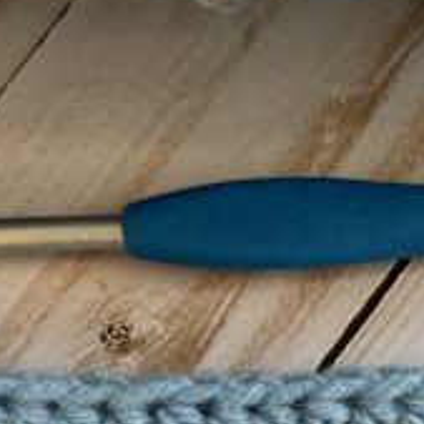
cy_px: 501
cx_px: 384
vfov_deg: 18.7
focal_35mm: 88
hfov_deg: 19.4
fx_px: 1219
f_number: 1.78
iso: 200
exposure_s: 1/120
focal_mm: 6.76
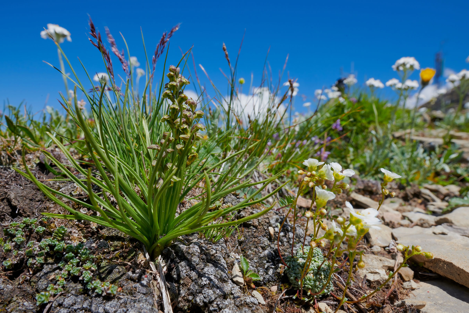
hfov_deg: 84.0
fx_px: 261
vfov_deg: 61.9
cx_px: 234
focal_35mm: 20
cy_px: 156
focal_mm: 20
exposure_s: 1/100
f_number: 16
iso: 200
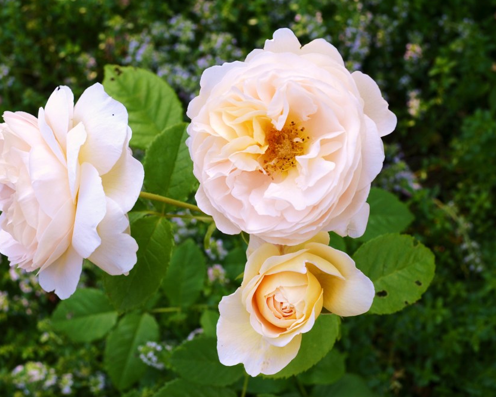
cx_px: 226
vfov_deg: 29.1
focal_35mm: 52
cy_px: 197
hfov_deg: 36.0
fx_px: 763
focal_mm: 30
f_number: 7.1
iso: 200
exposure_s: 1/200
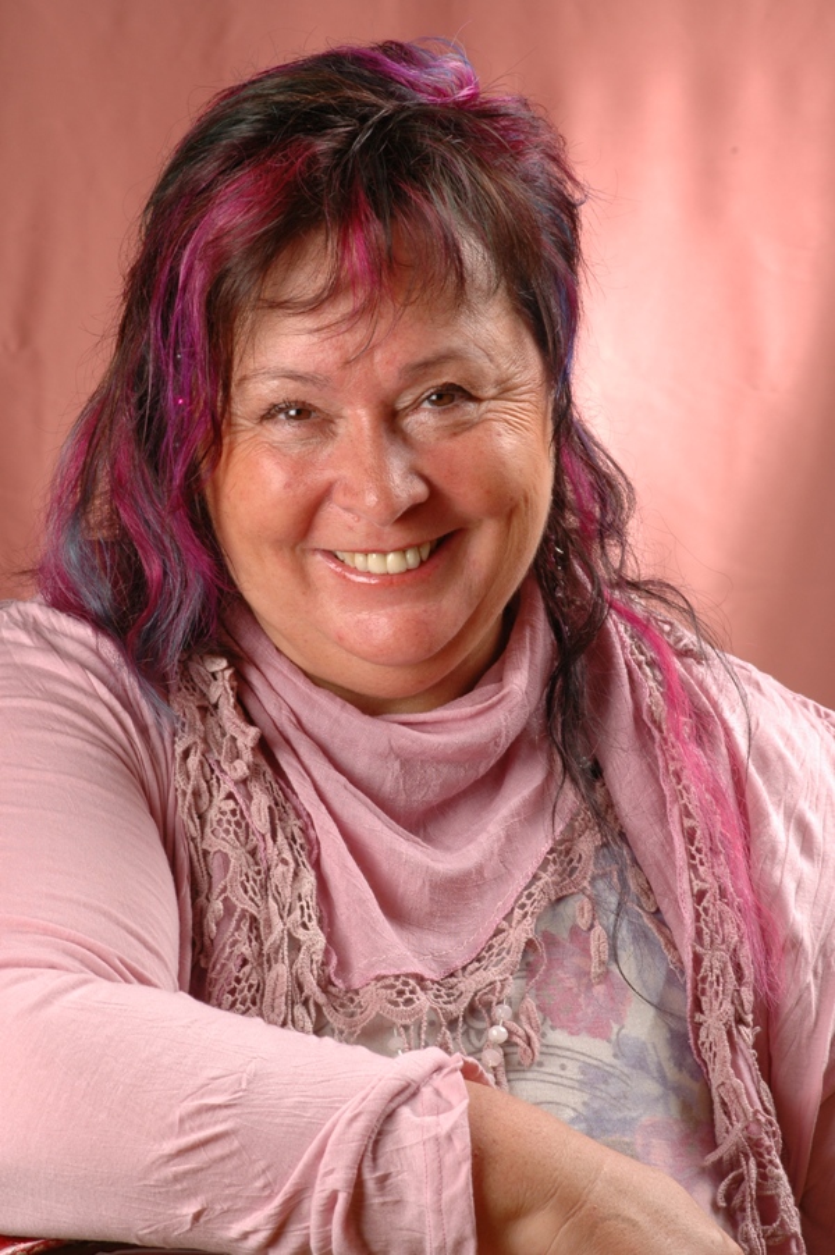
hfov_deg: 7.3
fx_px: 6533
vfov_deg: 11.0
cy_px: 628
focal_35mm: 188
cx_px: 418
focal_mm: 125
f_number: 16
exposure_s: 1/160
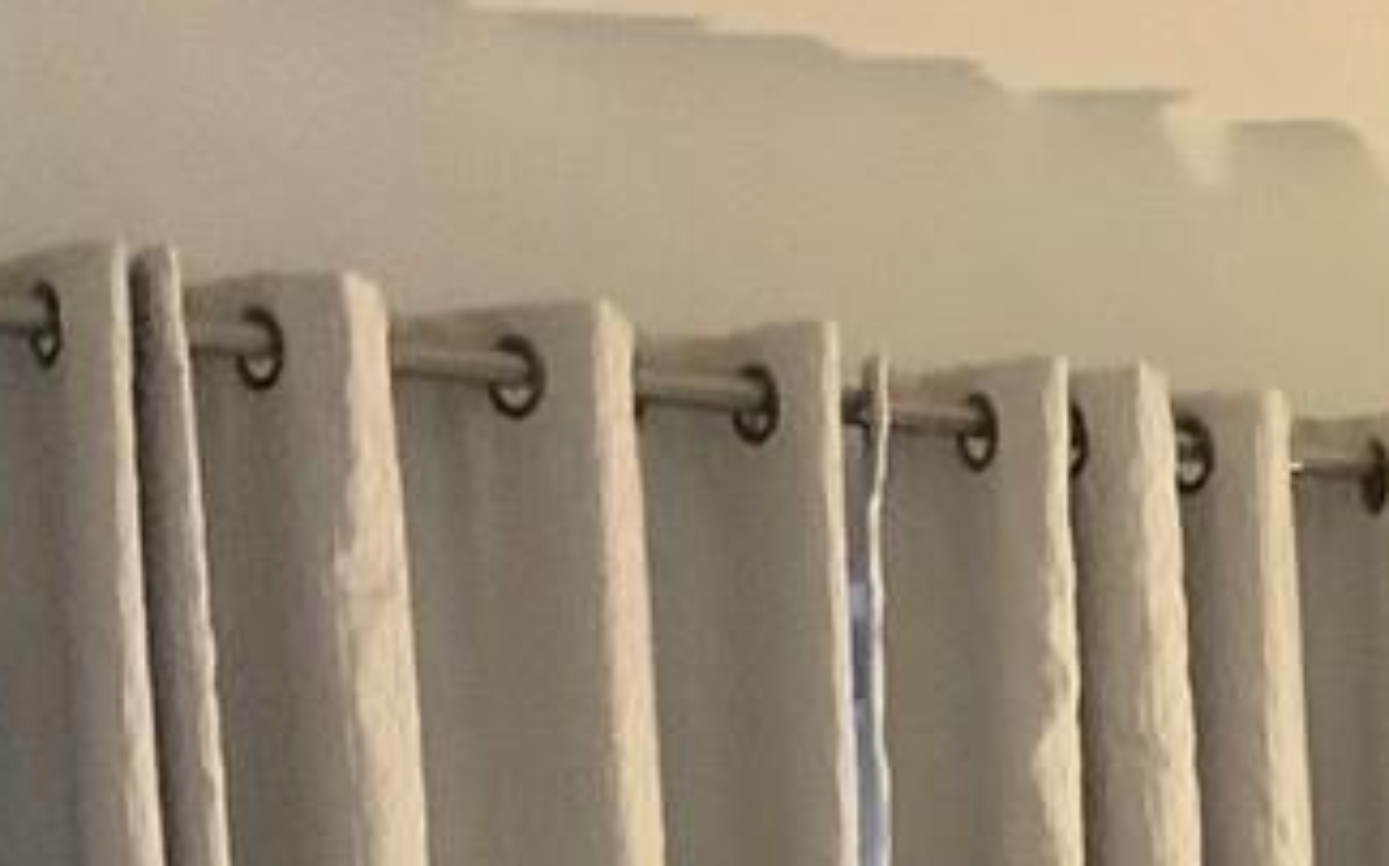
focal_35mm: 152
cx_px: 2409
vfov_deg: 7.7
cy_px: 2414
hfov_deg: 12.7
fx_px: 5750
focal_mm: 3
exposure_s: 1/30
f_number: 1.8
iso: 320
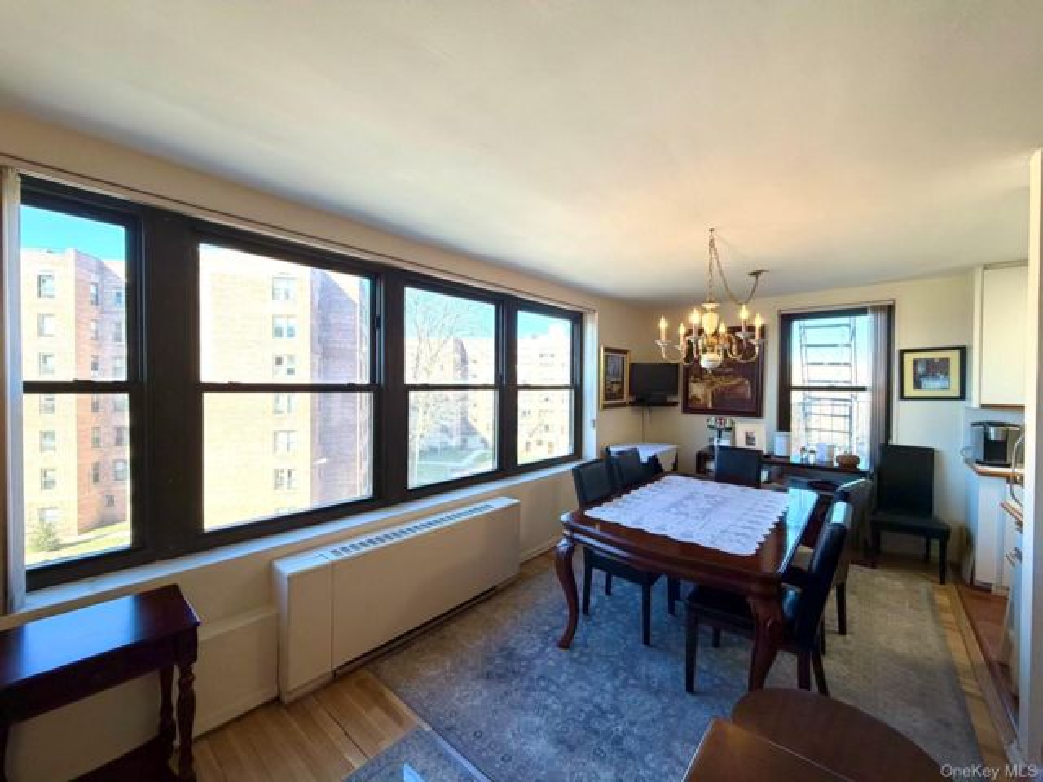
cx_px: 522
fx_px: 422
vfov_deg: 85.7
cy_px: 391
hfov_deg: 102.1
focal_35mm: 14
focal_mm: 2.22
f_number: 2.2
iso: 64
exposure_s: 1/120
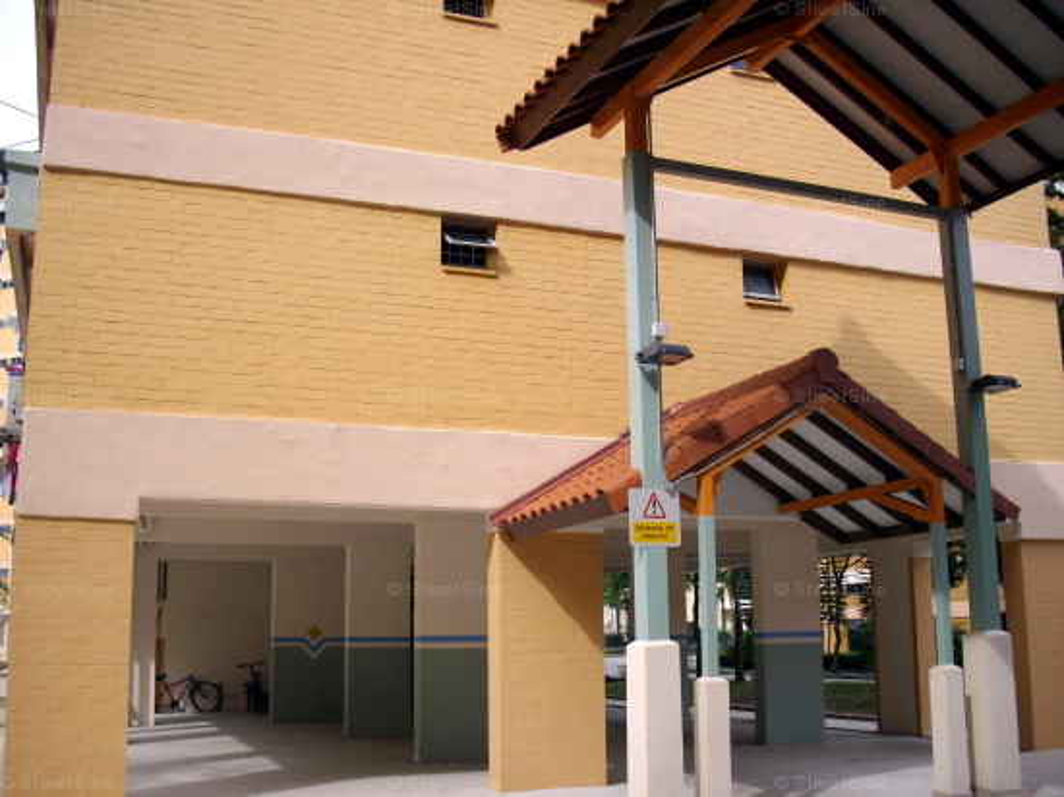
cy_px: 398
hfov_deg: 50.2
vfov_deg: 38.6
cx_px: 532
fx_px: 1137
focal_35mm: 37
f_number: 2.8
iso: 80
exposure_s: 1/400
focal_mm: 6.2
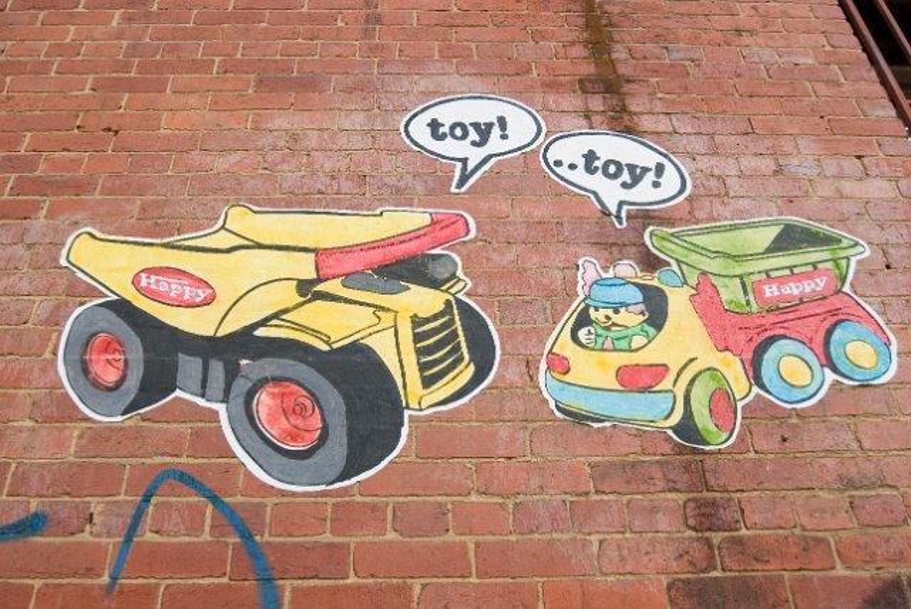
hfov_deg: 53.1
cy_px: 304
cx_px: 456
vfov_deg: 36.9
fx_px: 912
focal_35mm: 36
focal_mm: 24
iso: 100
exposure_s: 1/125
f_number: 5.6
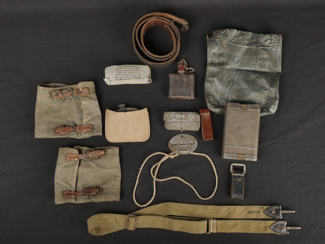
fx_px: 376
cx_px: 162
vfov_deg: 36.0
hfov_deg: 46.8
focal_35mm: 40
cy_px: 122
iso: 200
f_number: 7.1
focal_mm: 20
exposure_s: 1/250
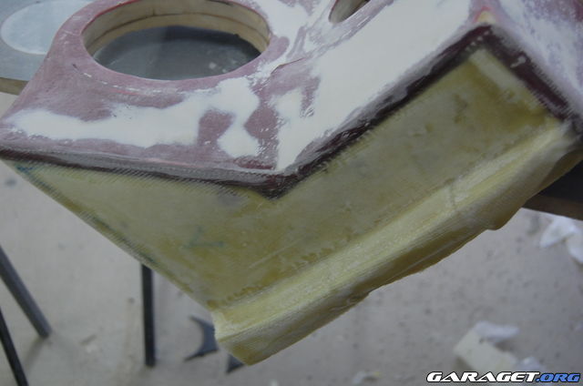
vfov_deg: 28.0
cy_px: 193
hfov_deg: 41.2
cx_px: 292
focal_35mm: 48
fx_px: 776
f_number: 4.5
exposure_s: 1/15
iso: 800
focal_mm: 32
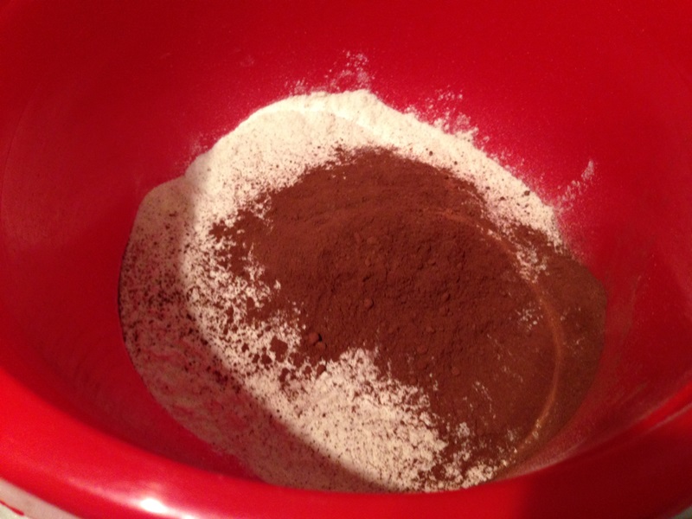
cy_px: 260
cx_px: 346
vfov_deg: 42.9
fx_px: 660
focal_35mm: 33
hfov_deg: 55.4
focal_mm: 4.12
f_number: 2.4
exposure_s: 1/20
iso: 250
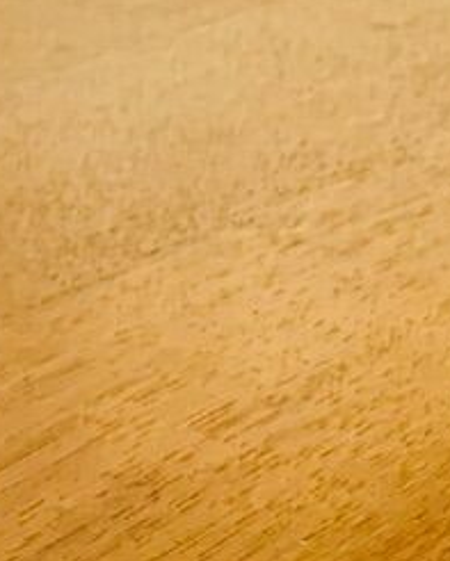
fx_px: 2196
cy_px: 828
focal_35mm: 132
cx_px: -507
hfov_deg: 10.5
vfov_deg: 13.7
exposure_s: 1/60
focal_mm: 4.25
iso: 125
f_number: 1.8
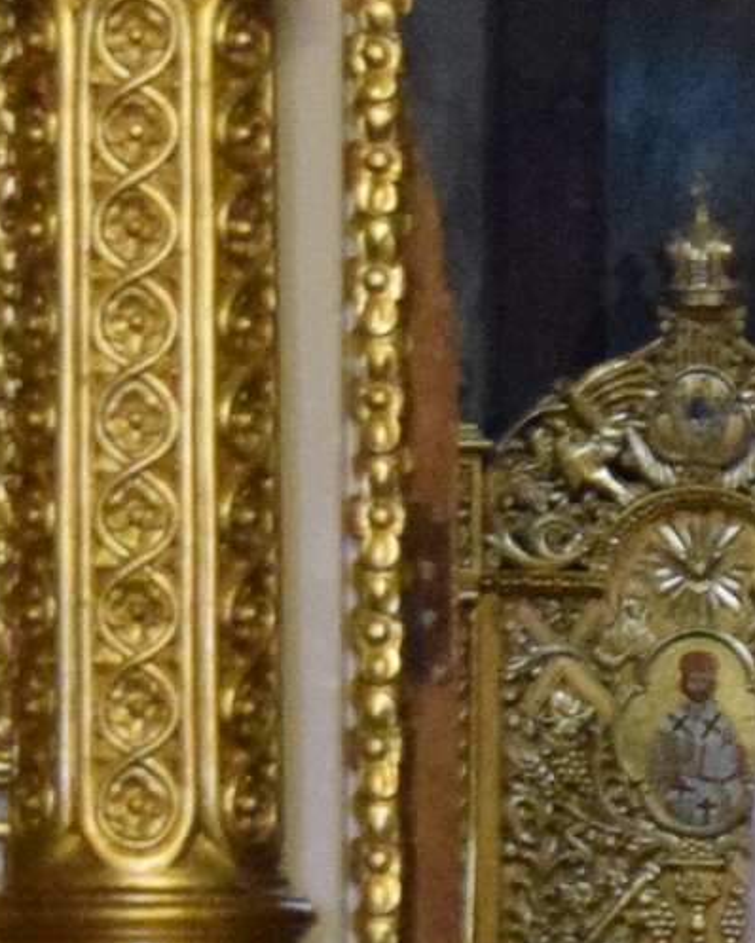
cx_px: 1540
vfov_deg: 5.0
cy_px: 1133
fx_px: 10663
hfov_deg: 4.0
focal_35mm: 382
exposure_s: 1/50
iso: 2500
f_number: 4.2
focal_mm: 30
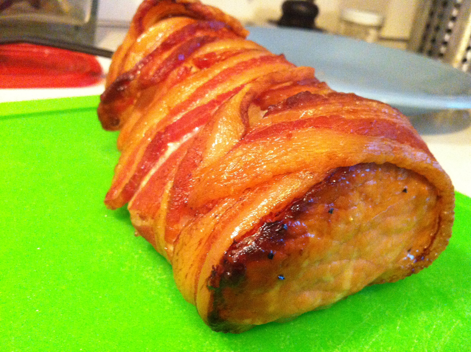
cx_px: 236
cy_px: 176
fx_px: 476
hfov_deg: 52.7
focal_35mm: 35
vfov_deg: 40.6
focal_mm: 3.85
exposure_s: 1/15
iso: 640
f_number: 2.8
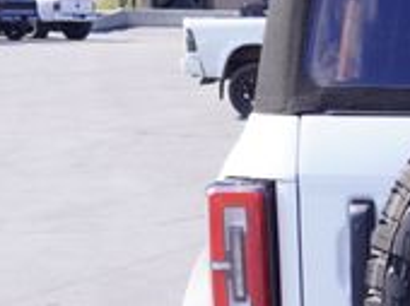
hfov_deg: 16.5
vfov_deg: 13.4
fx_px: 1289
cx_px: 610
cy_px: 265
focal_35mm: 109
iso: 100
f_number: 7.1
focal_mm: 20
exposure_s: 1/100
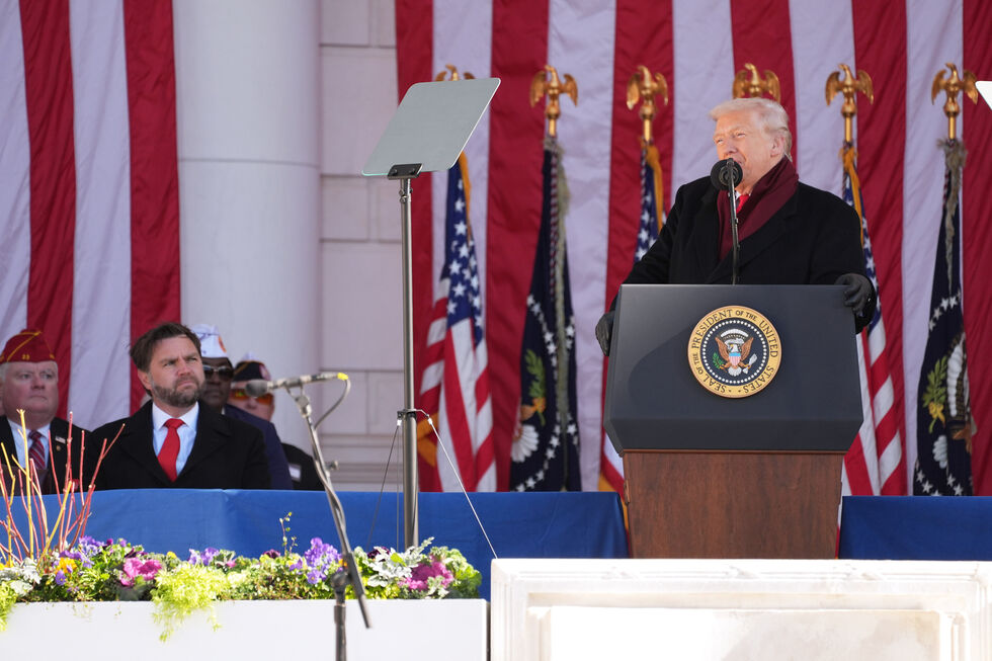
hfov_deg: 5.2
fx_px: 11020
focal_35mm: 400
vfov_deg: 3.4
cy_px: 330
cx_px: 496
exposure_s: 1/1000
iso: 640
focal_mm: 400
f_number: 5.6
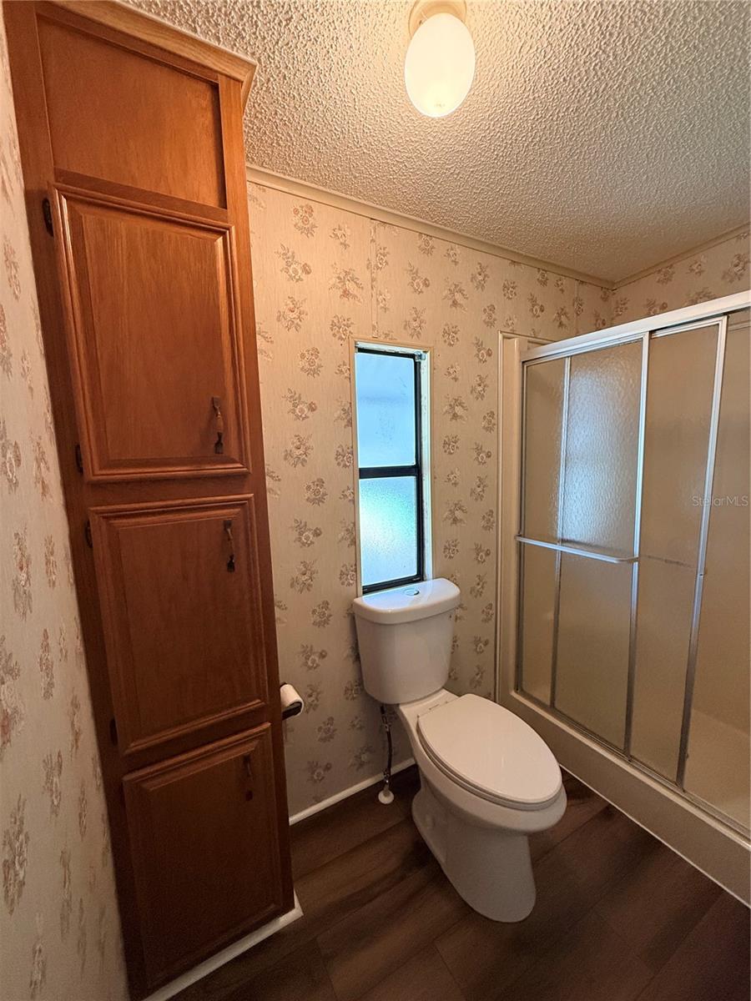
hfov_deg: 85.7
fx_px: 405
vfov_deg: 102.1
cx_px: 376
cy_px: 500
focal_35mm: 14
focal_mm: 2.22
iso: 400
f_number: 2.2
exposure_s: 1/60
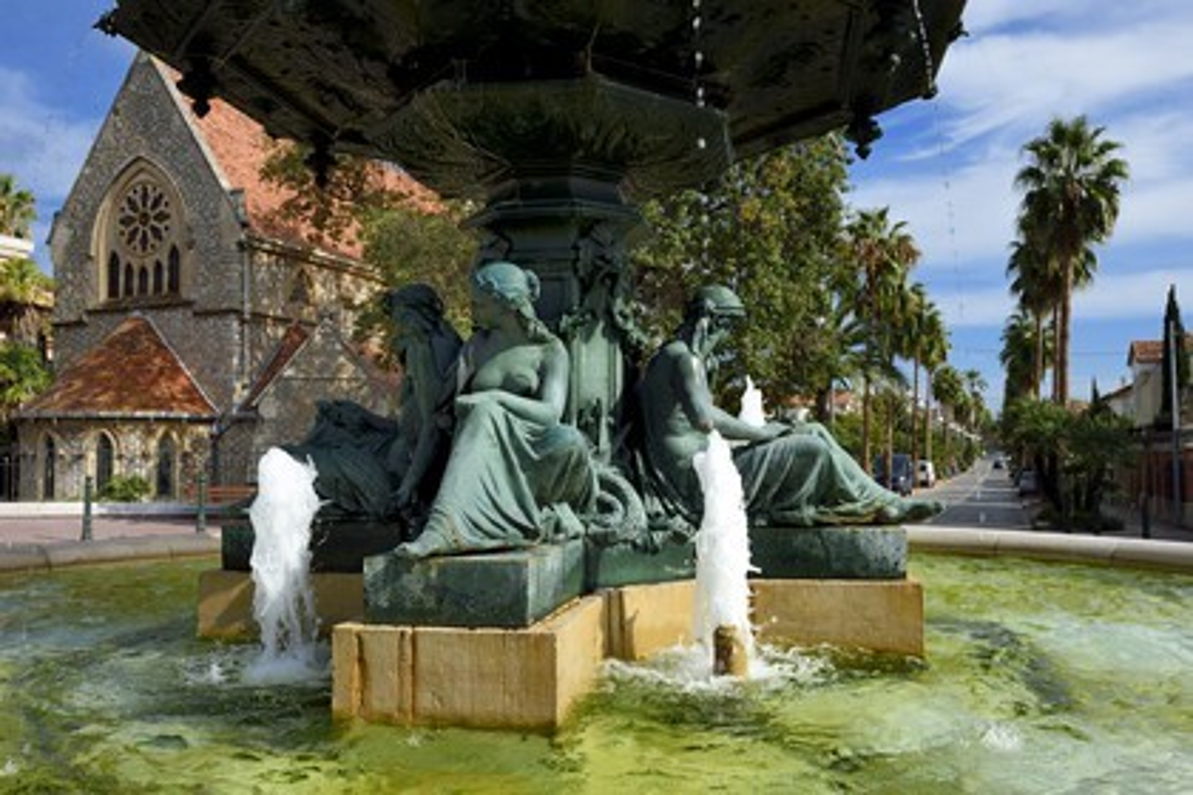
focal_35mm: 29
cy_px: 398
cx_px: 596
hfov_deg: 63.7
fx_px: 961
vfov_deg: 45.0
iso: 200
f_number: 10
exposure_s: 1/250
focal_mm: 29
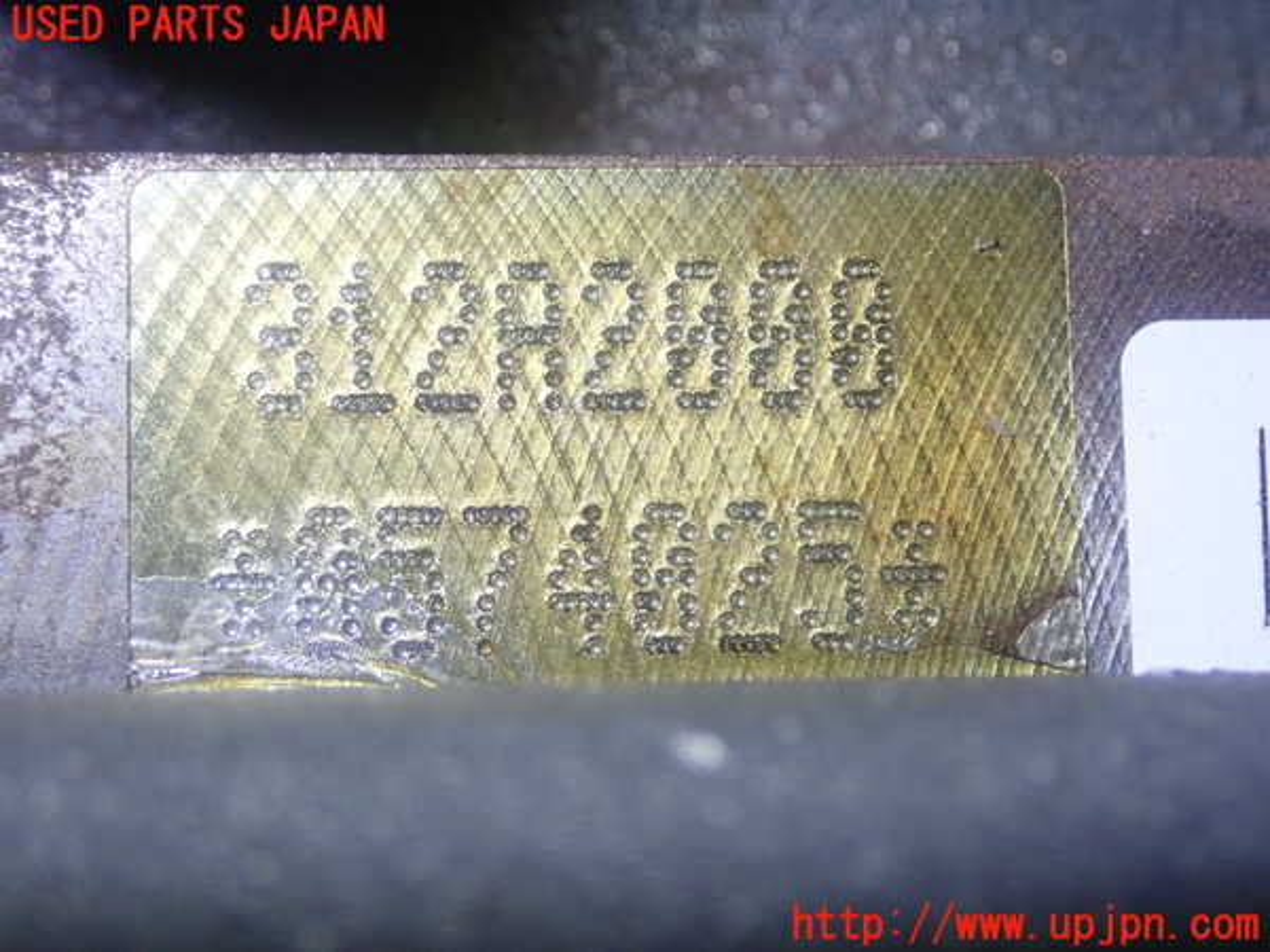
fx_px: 1944
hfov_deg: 36.2
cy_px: 476
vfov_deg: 27.5
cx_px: 635
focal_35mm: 53
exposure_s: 1/60
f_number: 3.4
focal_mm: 9.61
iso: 800
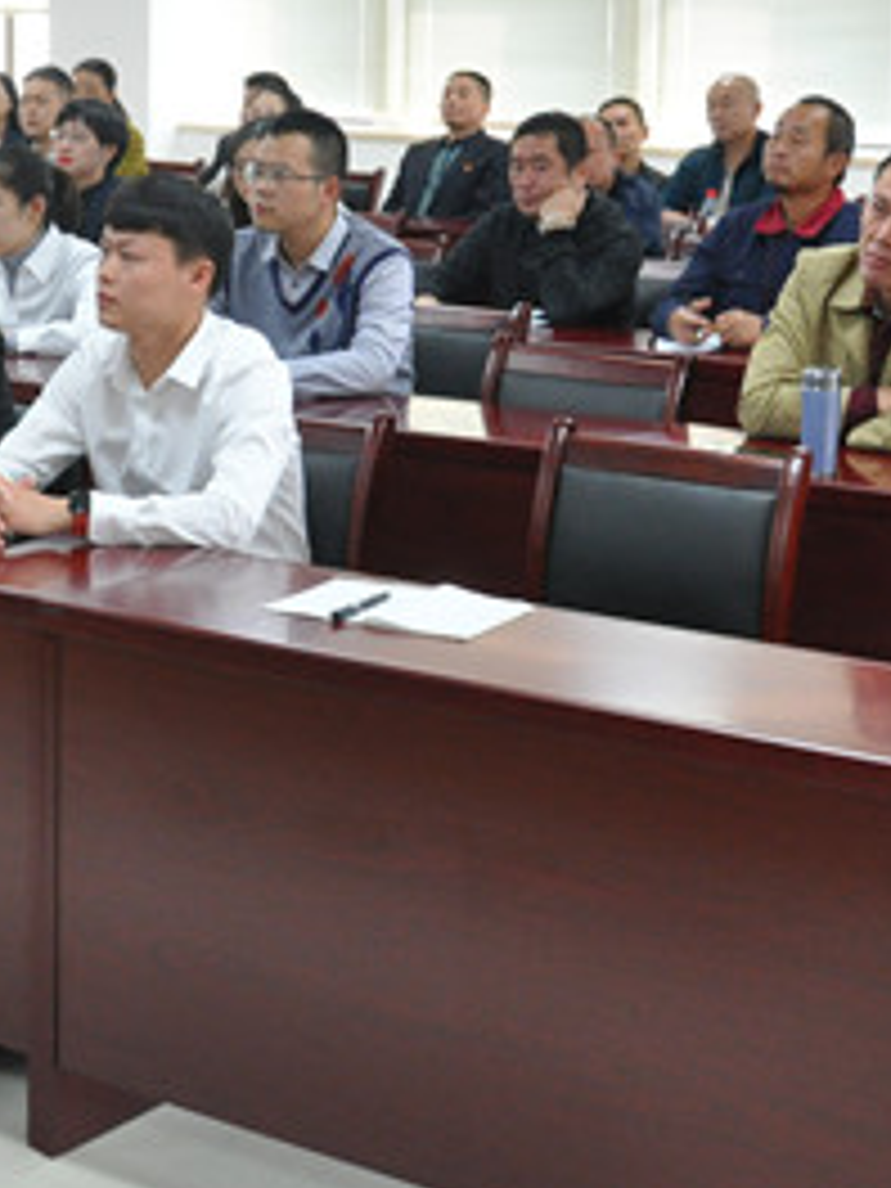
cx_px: 144
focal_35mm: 78
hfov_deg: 18.7
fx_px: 2677
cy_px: 317
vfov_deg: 24.8
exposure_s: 1/40
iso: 1000
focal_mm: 22
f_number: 6.3
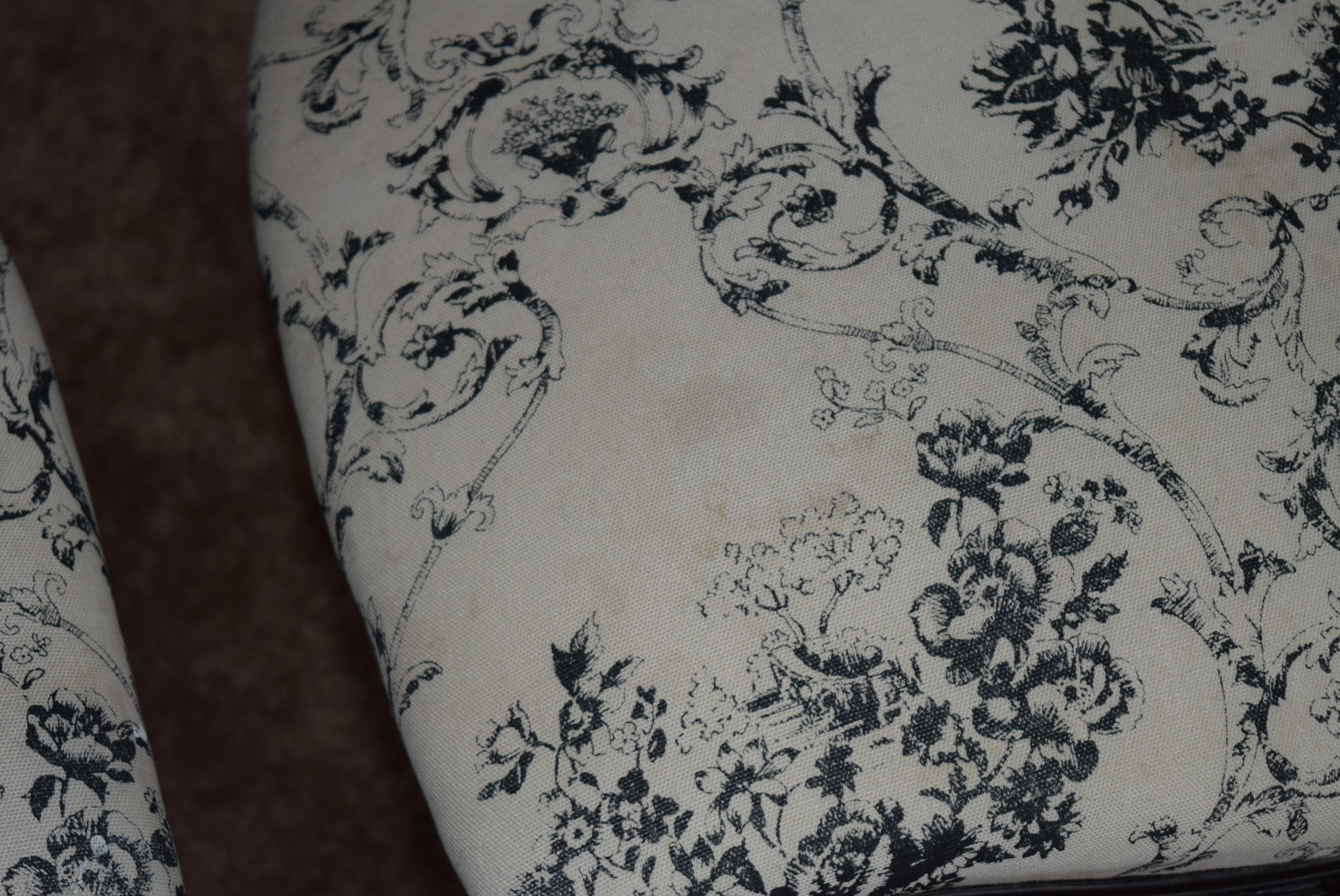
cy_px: 448
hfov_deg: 24.6
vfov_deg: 16.6
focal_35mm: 82
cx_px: 670
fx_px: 3073
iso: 1250
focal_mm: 55
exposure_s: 1/60
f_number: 5.6
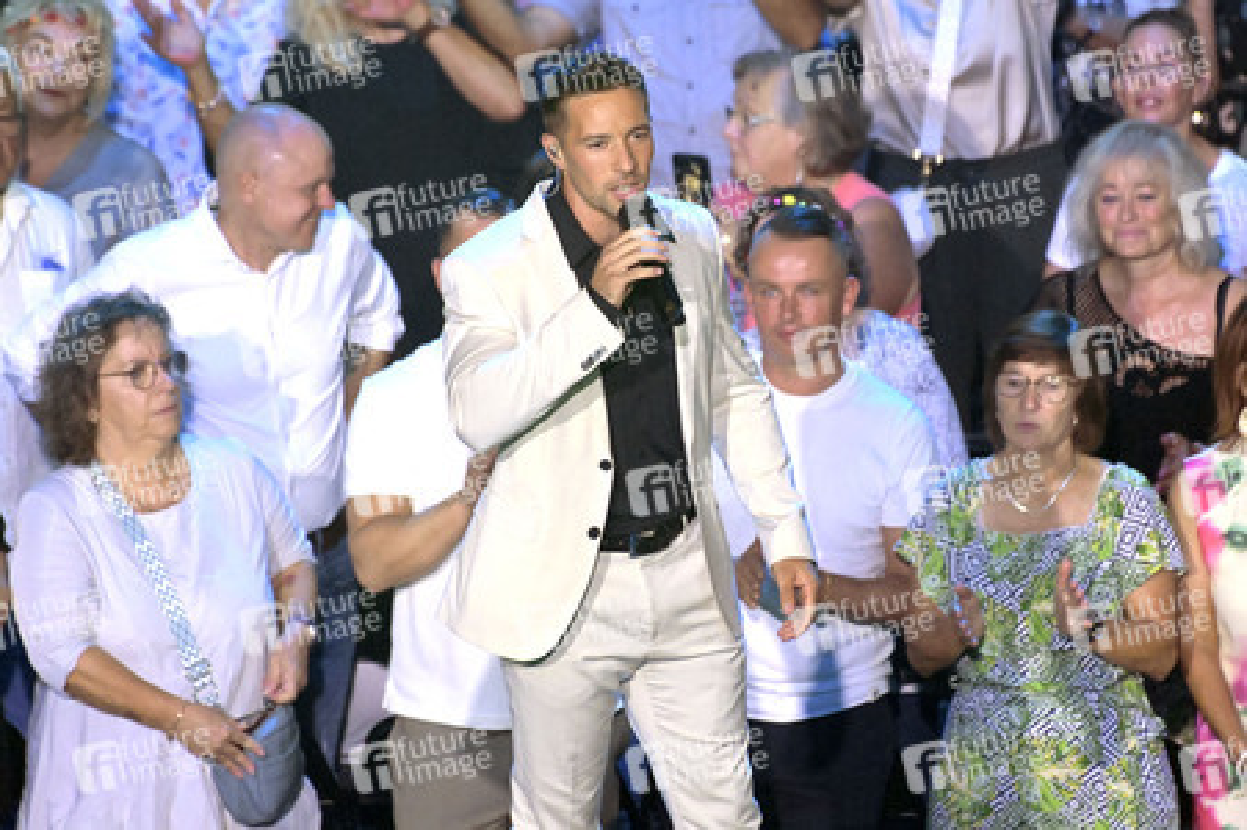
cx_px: 624
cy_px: 415
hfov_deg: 4.1
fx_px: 17306
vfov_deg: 2.7
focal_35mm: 500
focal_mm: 500
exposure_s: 1/400
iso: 16000
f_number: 5.6
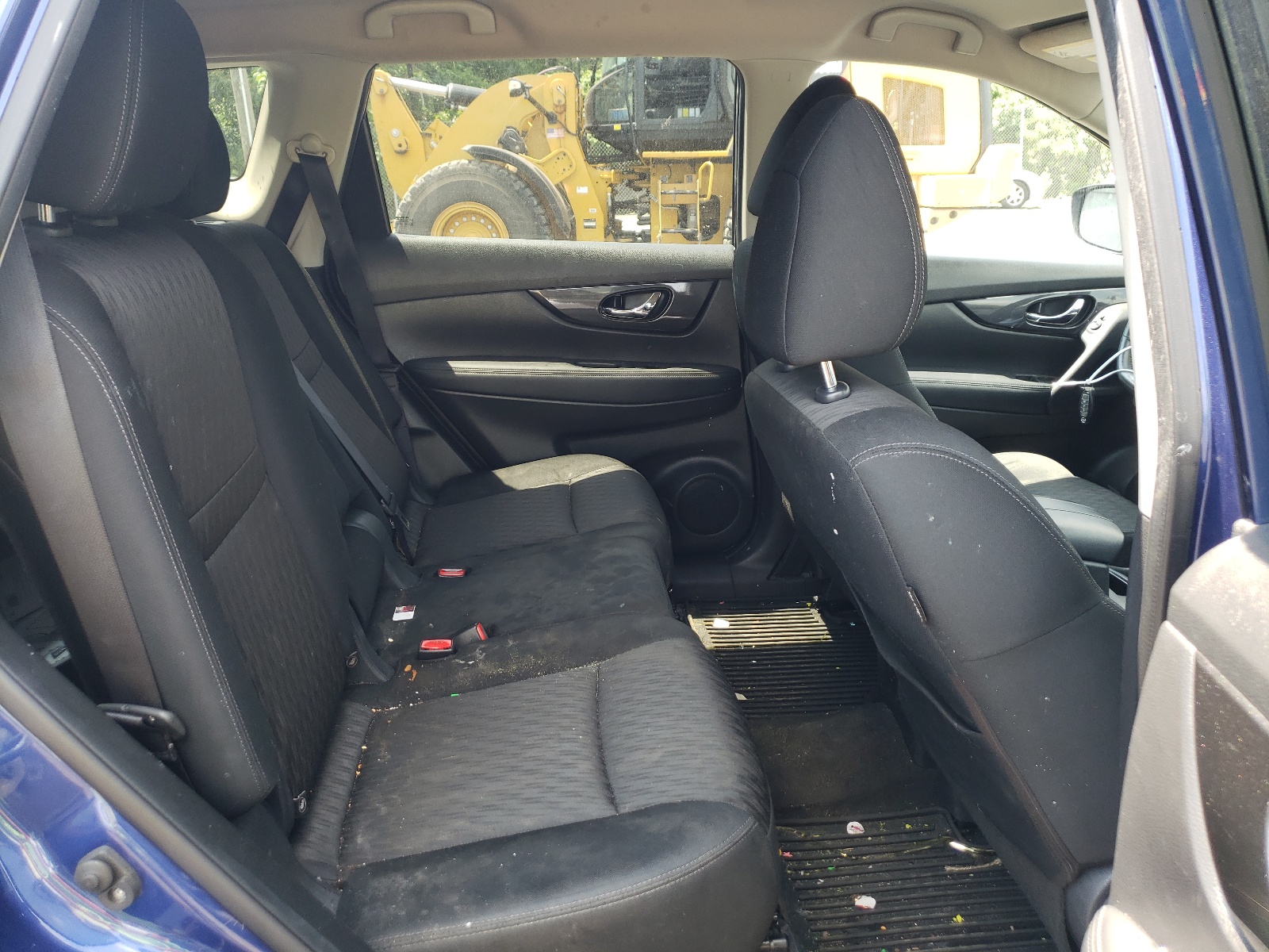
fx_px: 953
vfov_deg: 53.1
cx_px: 634
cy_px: 476
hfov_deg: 67.3
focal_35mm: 26
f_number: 1.5
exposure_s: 1/120
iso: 50
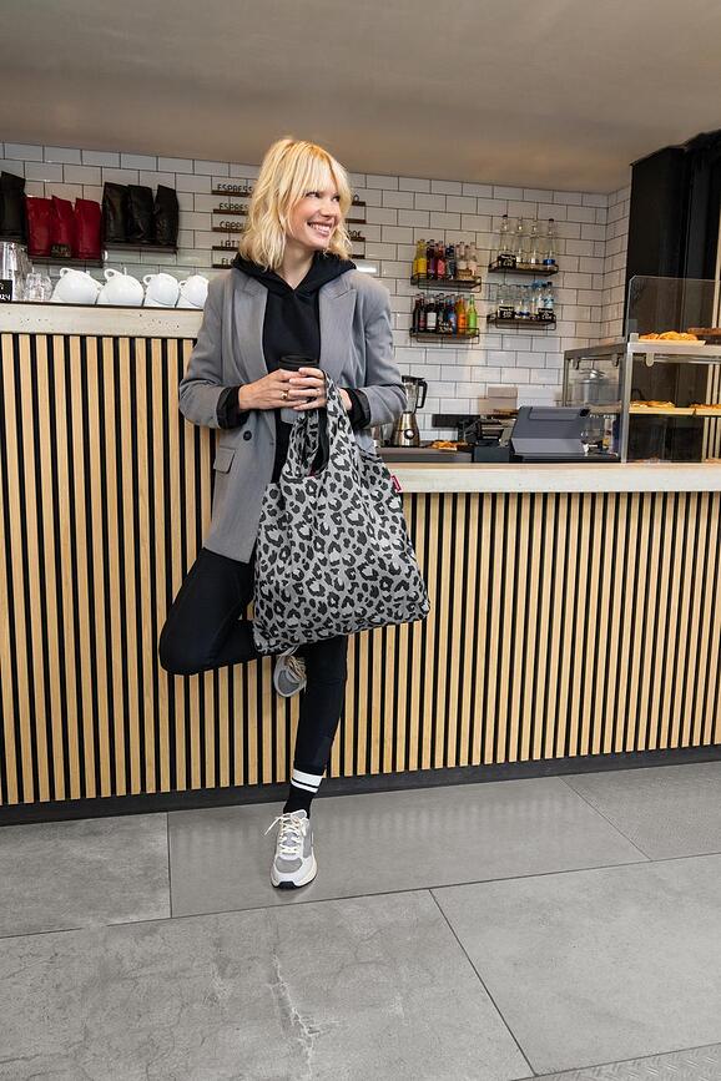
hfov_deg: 46.4
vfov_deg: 65.5
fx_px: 841
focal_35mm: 28
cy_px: 540
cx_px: 360
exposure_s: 1/125
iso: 1600
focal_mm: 28
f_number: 5.6
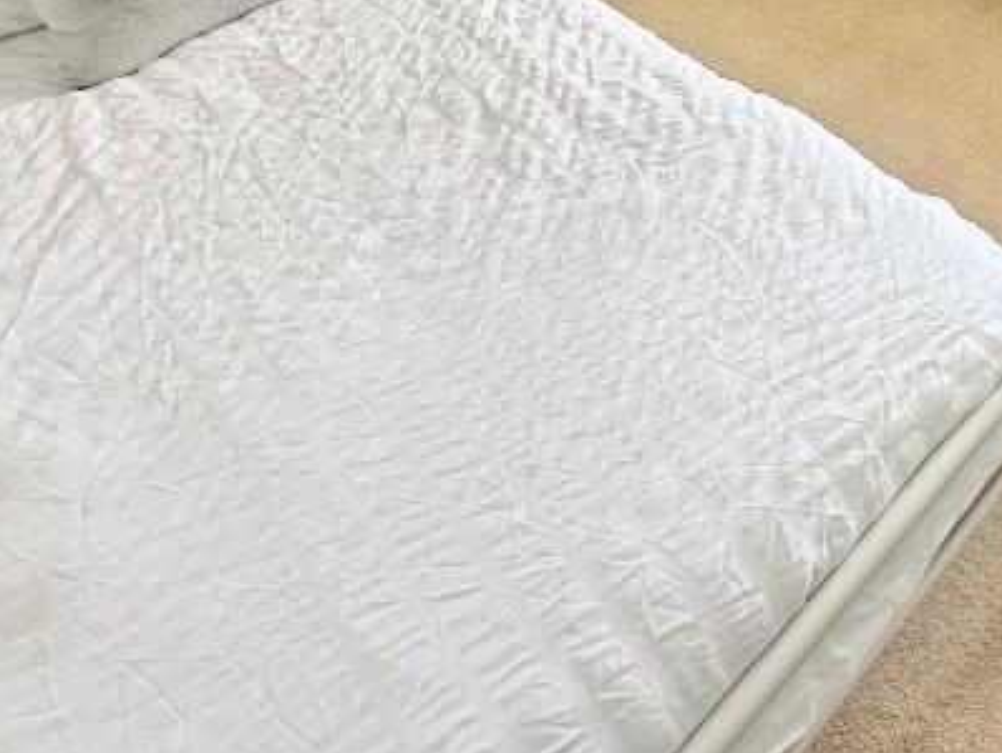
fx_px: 1043
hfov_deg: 45.3
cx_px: 944
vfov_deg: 33.3
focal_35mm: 36
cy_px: -123
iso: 250
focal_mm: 2.22
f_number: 2.2
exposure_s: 1/99
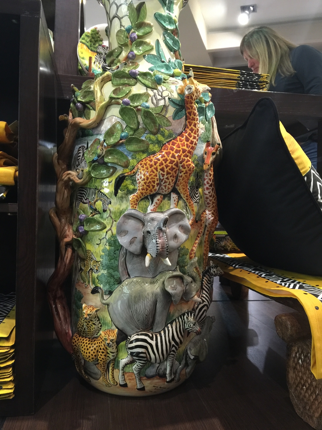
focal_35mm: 29
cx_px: 161
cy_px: 215
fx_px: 360
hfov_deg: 48.2
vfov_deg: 61.7
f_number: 2.2
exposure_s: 1/10
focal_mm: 4.15
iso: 100
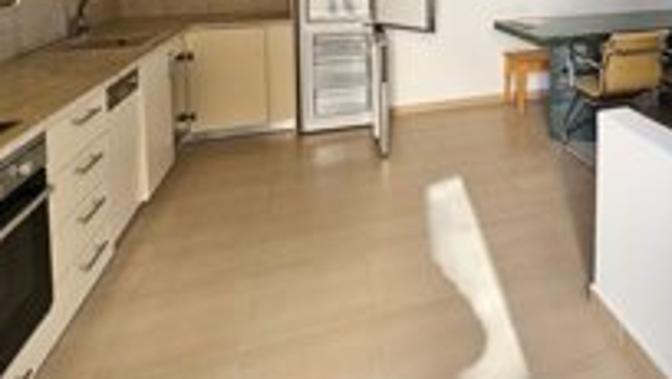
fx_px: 446
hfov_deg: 68.8
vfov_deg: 38.9
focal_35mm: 25
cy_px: -26
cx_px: 511
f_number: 2.2
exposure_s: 1/70.8
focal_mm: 2.2
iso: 80
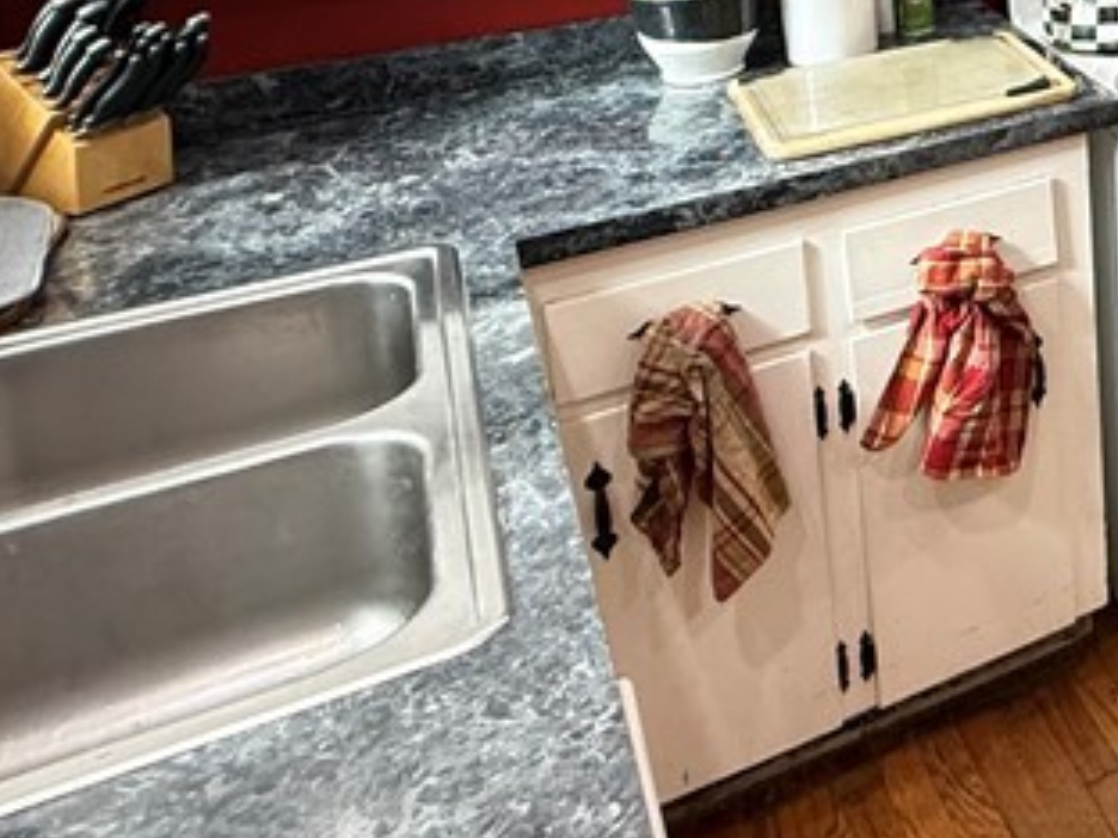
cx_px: 1505
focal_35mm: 46
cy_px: -183
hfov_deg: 30.8
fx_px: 1486
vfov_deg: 27.5
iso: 320
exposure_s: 1/60
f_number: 2.2
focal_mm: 2.22
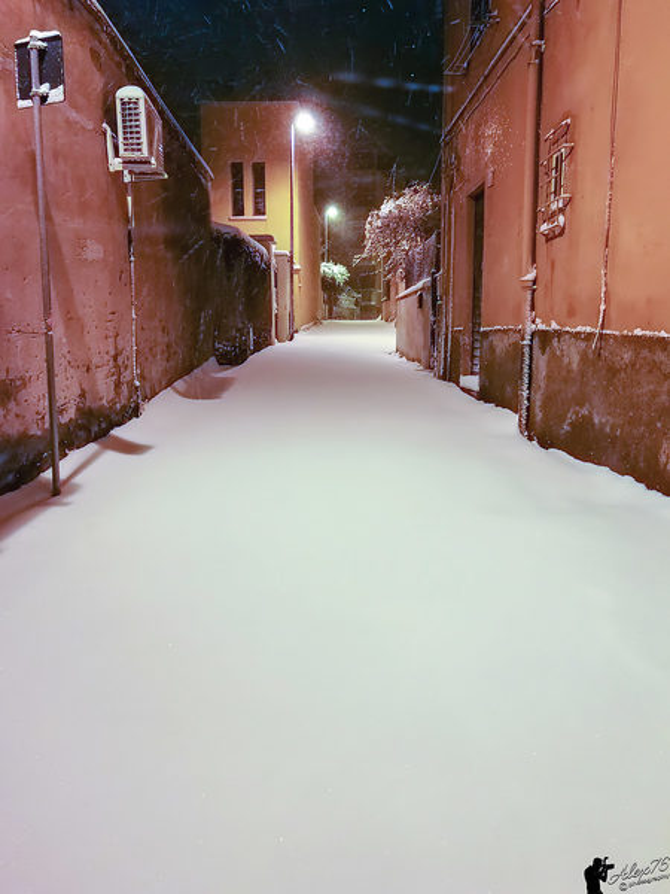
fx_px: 697
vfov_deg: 65.3
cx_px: 335
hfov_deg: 51.4
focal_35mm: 27
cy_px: 447
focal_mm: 3.95
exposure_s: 1/25
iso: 500
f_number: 2.2
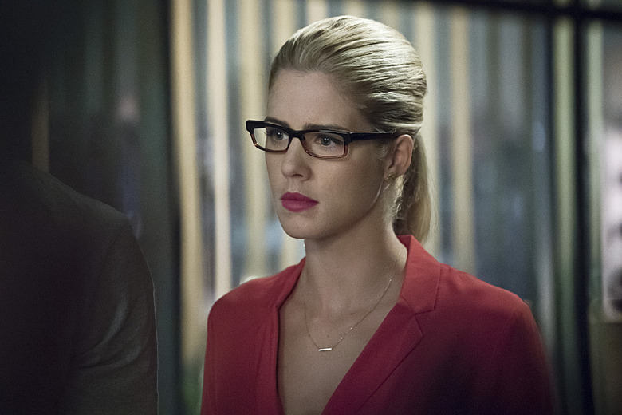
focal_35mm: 200
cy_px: 208
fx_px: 3455
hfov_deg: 10.3
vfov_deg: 6.9
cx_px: 311
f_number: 4.5
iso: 8000
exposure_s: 1/200
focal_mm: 200
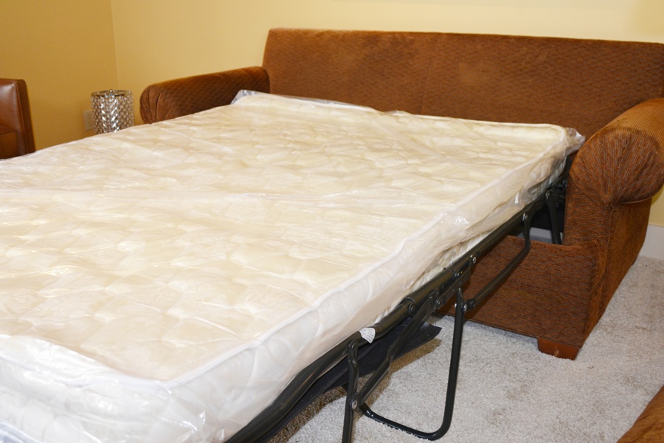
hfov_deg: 61.9
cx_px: 332
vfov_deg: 43.6
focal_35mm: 30
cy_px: 222
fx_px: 553
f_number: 3.8
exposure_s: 1/100
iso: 400
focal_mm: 20
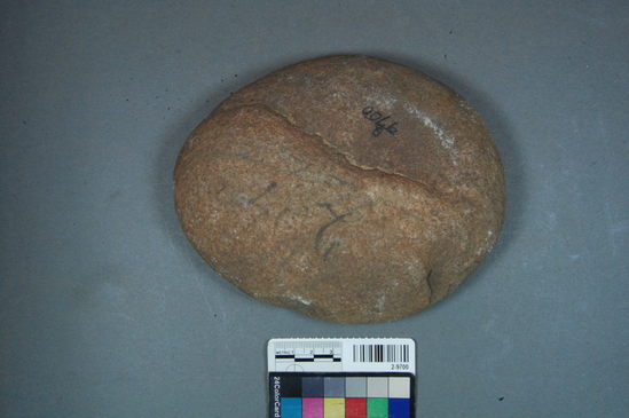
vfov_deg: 31.8
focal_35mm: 42
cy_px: 209
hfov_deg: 46.4
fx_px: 733
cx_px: 314
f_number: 25
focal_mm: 28
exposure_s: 1/30
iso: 1600
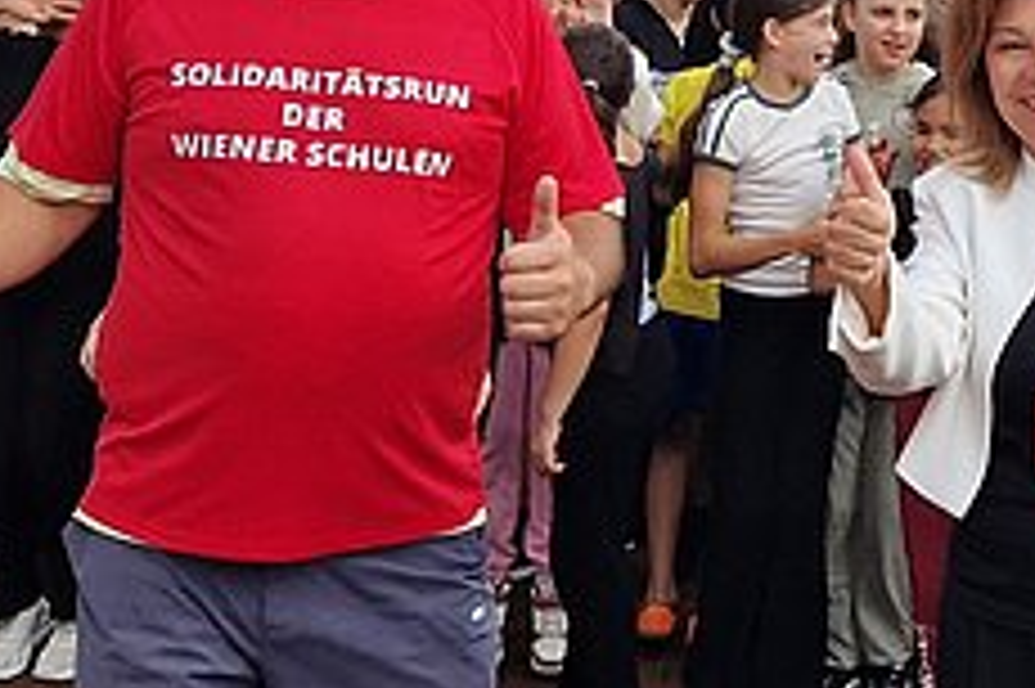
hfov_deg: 23.2
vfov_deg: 16.0
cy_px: -49
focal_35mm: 83
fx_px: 2384
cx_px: 1102
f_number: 1.8
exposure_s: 1/500
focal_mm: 5.4
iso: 50
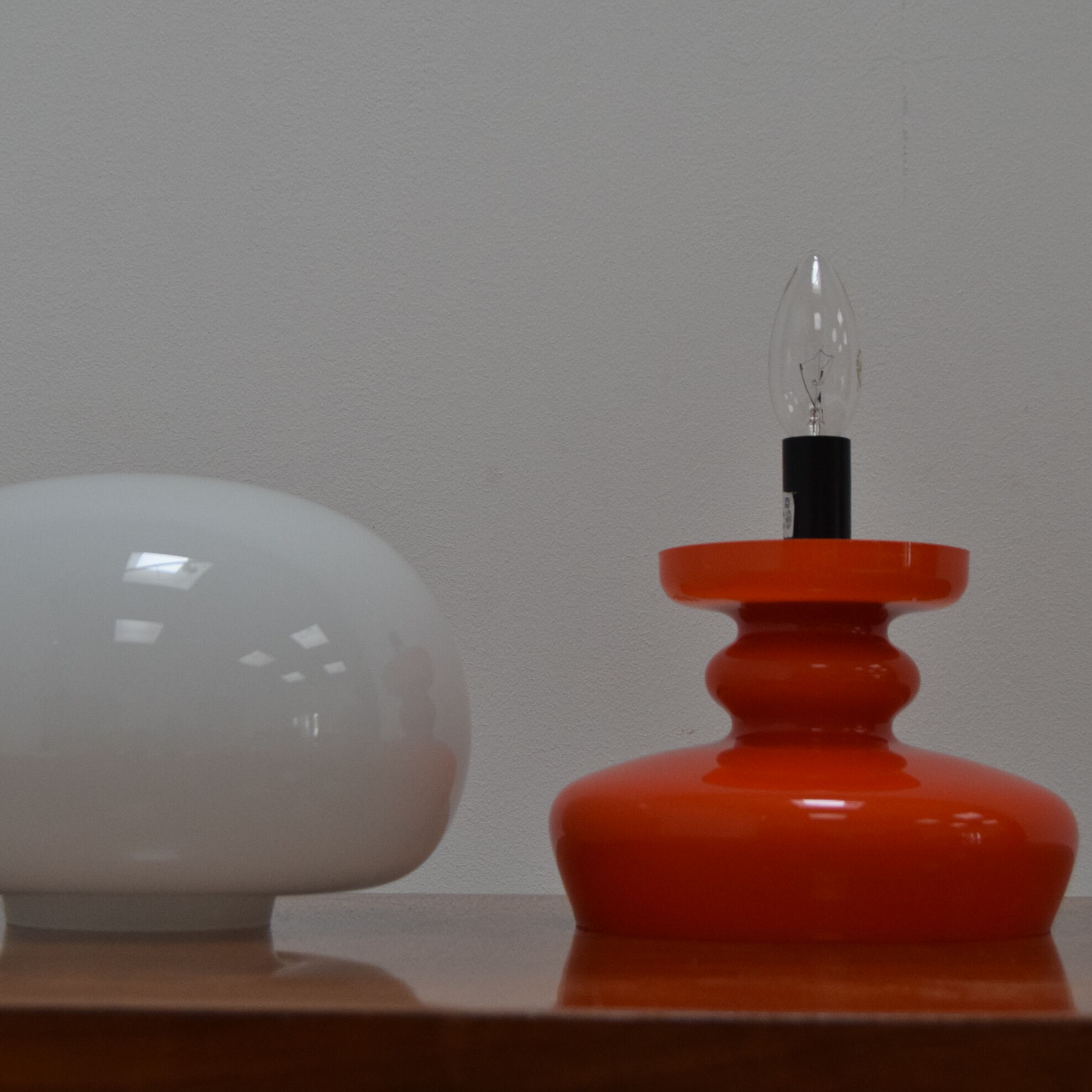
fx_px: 2414
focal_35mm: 68
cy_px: 552
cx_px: 447
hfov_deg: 25.4
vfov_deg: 25.5
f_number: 6.3
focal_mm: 35
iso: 1600
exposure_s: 1/160
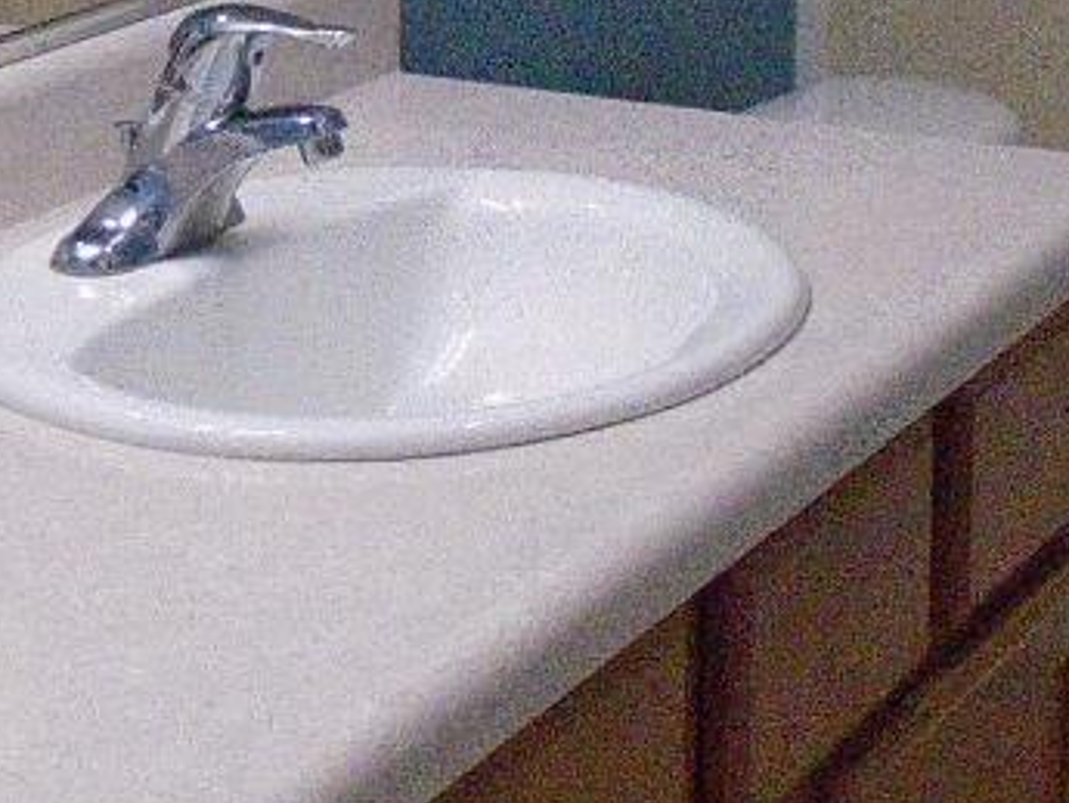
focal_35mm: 113
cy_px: -42
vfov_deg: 12.9
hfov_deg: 17.4
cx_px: 539
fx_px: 3491
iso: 800
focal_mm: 4.6
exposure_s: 1/200
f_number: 3.2
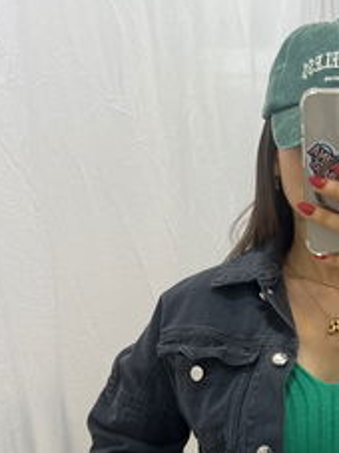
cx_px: 339
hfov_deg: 23.0
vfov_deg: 31.2
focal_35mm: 61
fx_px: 797
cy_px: 332
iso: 80
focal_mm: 5.7
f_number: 1.5
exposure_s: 1/100
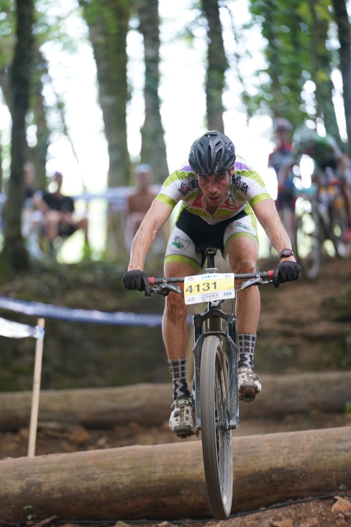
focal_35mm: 174
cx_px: 176
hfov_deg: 7.9
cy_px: 264
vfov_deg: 11.8
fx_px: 2545
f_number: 2.8
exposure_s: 1/250
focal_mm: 174
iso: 640
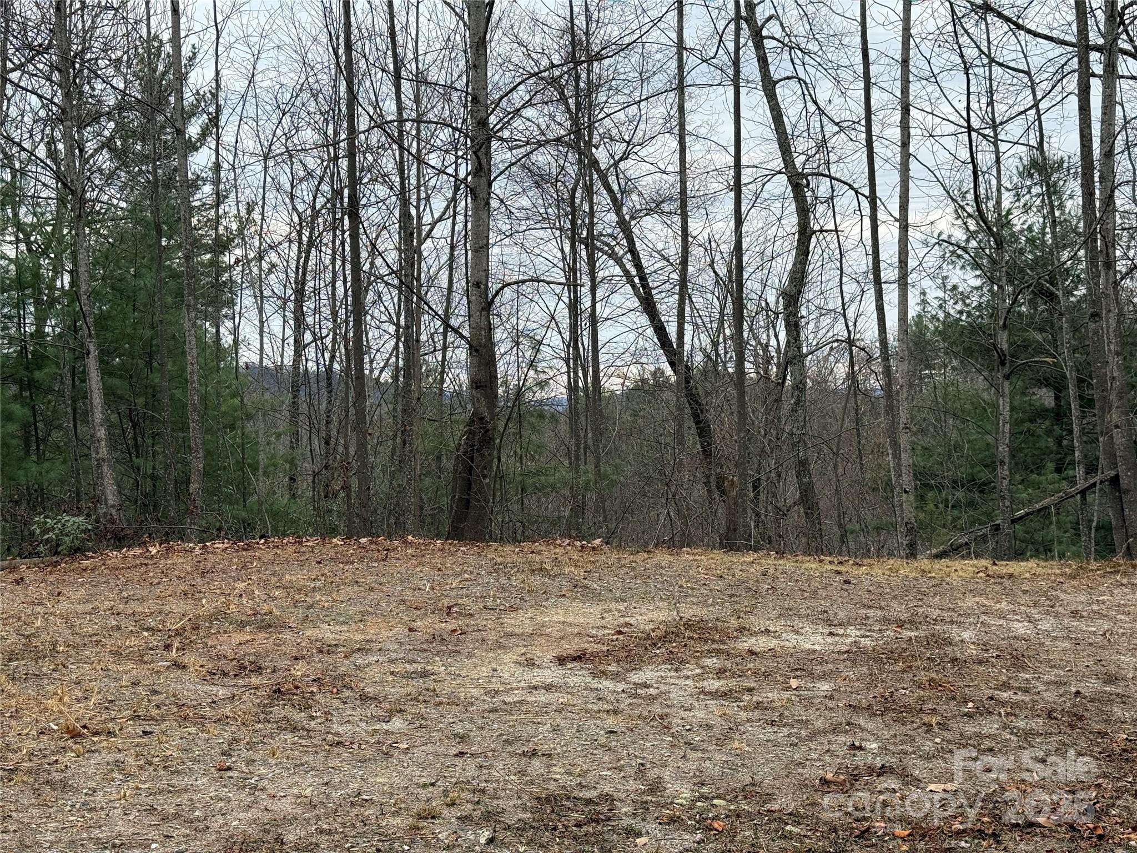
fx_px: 1577
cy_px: 426
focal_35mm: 48
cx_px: 568
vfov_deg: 30.3
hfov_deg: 39.7
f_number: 1.78
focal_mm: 6.76
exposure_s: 1/802
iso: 64
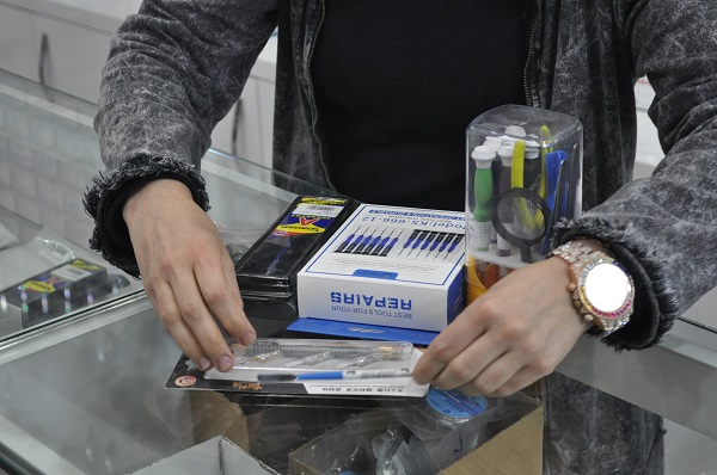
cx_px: 358
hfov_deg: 28.1
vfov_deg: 18.9
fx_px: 1432
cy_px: 238
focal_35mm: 72
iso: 800
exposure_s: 1/50
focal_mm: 48
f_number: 5.6
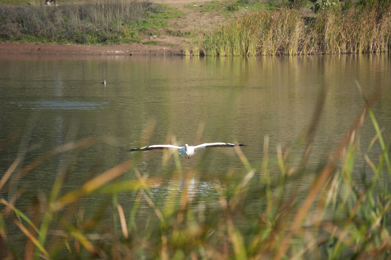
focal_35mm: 300
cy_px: 130
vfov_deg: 4.6
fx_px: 3258
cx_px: 196
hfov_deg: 6.9
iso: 640
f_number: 7.1
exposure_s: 1/1250
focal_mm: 300
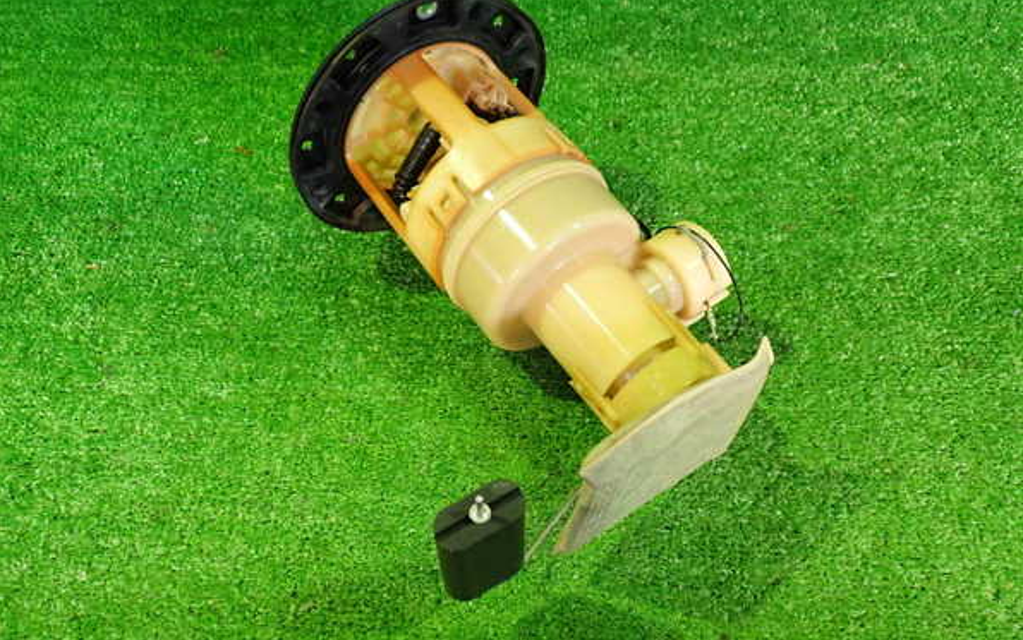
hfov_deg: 59.6
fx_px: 892
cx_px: 512
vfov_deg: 39.4
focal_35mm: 32
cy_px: 299
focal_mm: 5.4
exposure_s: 1/30
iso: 640
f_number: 2.3
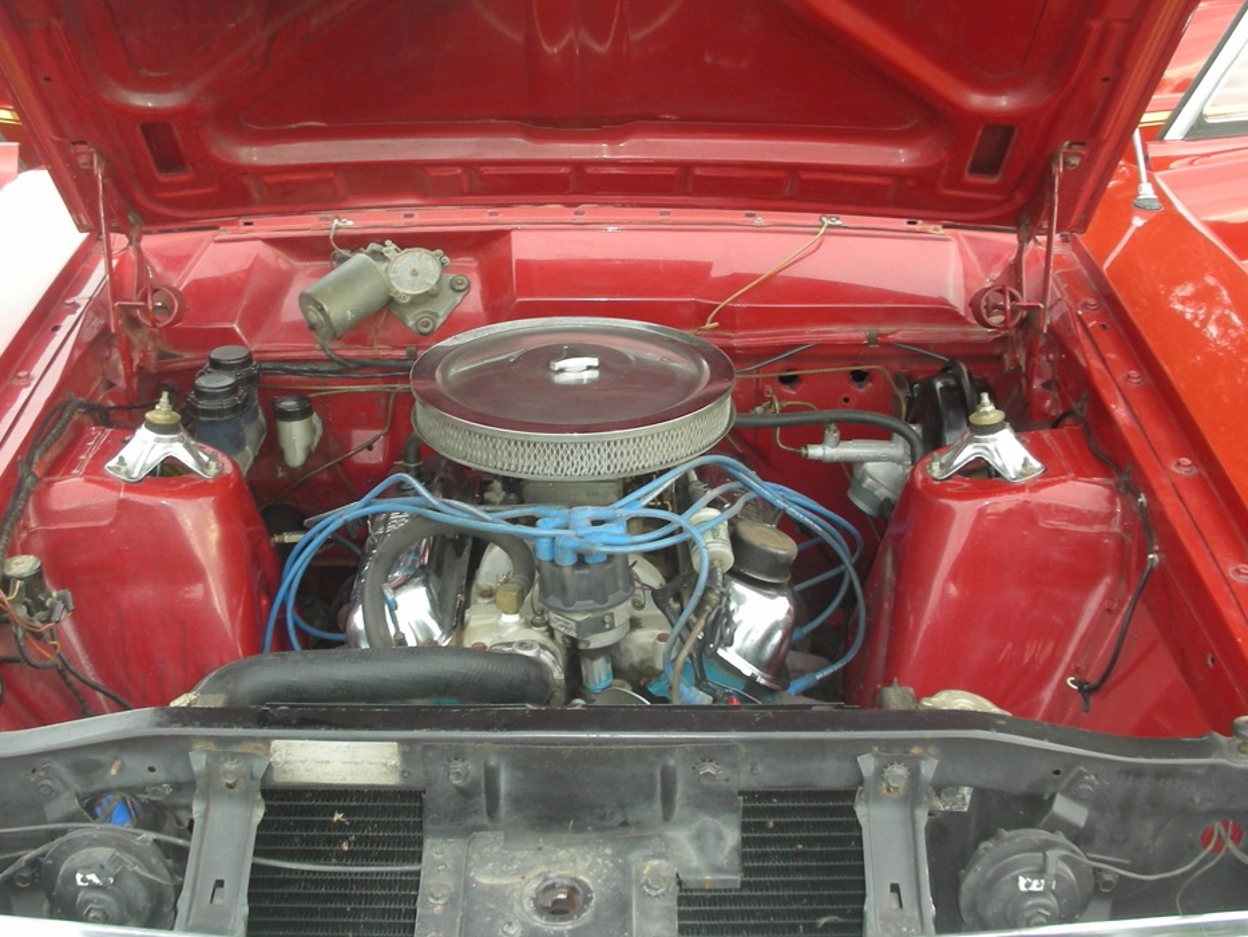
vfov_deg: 30.2
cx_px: 526
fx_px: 1731
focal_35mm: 48
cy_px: 410
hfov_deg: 39.5
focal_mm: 5.8
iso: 59
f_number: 3
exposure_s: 1/30
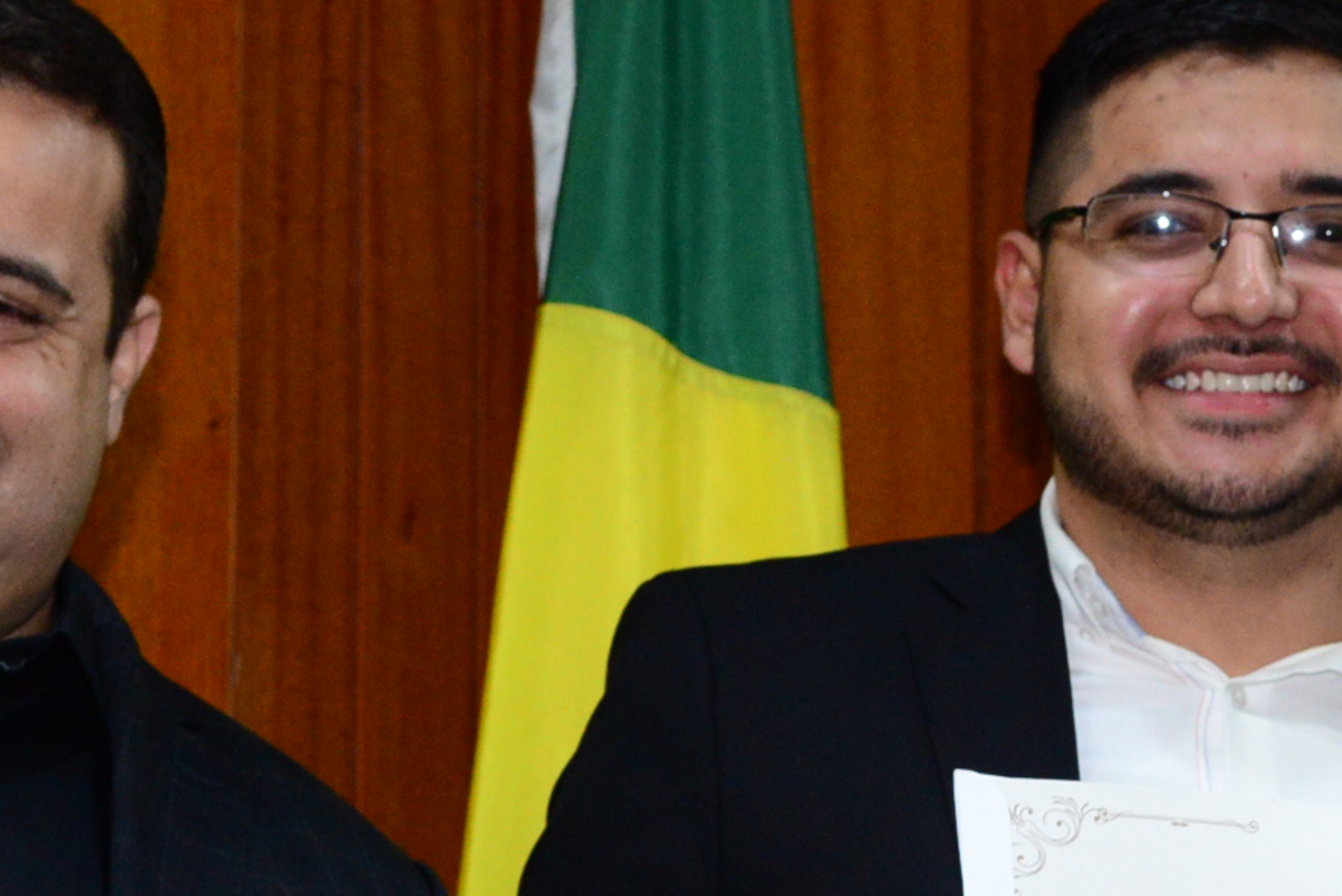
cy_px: 837
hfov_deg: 12.0
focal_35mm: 170
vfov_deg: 8.1
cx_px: 1033
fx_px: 6340
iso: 2500
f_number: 4.5
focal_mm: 50
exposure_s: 1/100
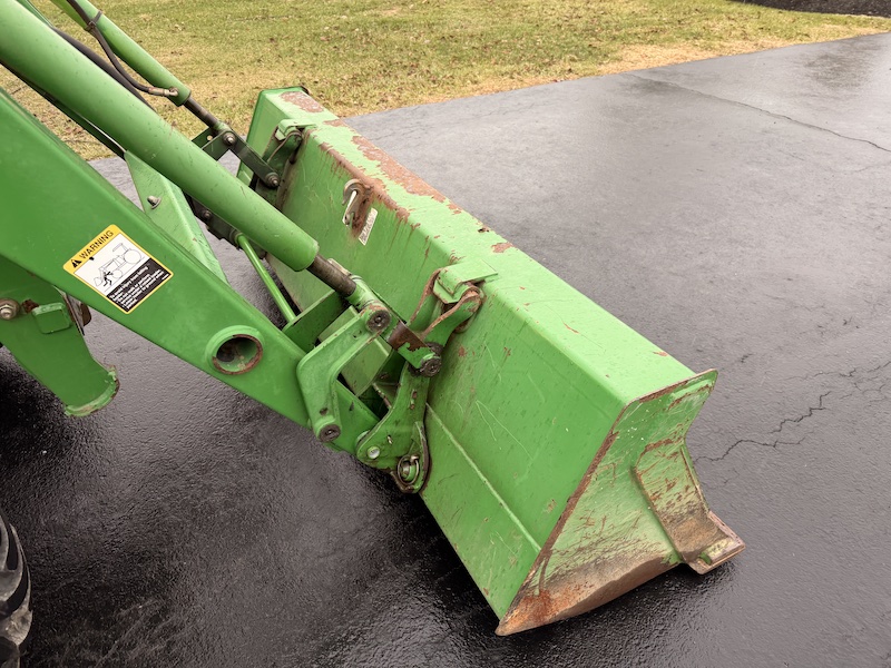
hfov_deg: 71.6
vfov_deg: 56.8
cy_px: 334
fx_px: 618
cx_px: 446
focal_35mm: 24
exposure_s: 1/121
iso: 64
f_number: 1.78
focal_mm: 6.76
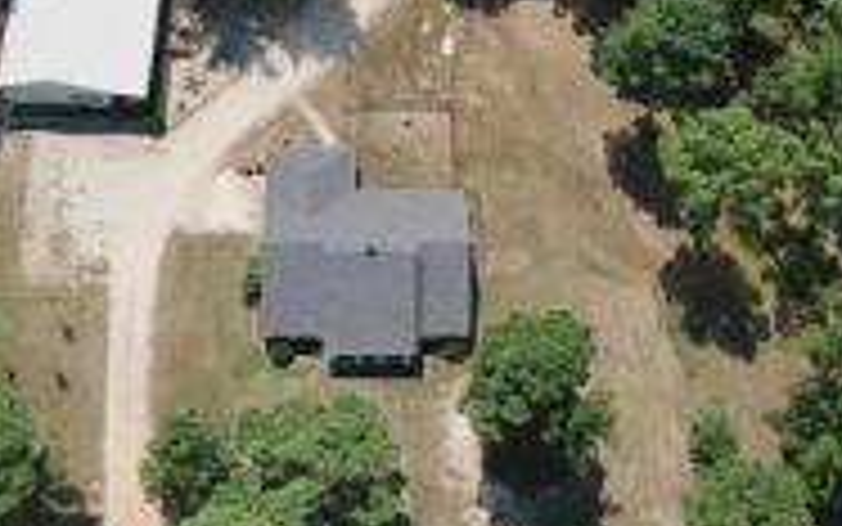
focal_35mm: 59
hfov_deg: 34.5
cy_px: 220
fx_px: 1354
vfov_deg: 22.0
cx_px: 356
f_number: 2.2
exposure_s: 1/876
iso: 100
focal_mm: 4.73
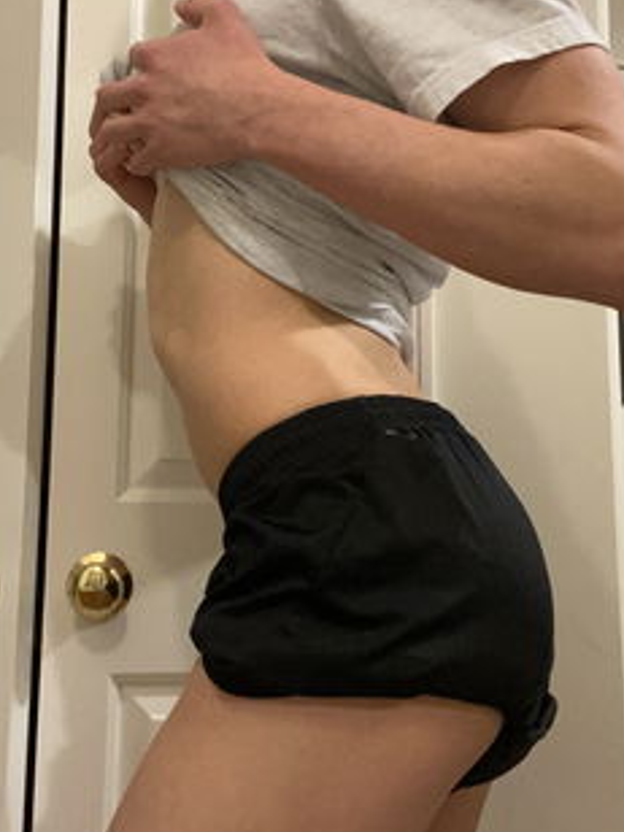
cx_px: 273
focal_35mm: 39
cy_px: 375
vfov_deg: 47.8
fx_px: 937
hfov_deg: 36.8
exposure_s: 1/24
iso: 640
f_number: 2.2
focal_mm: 2.71
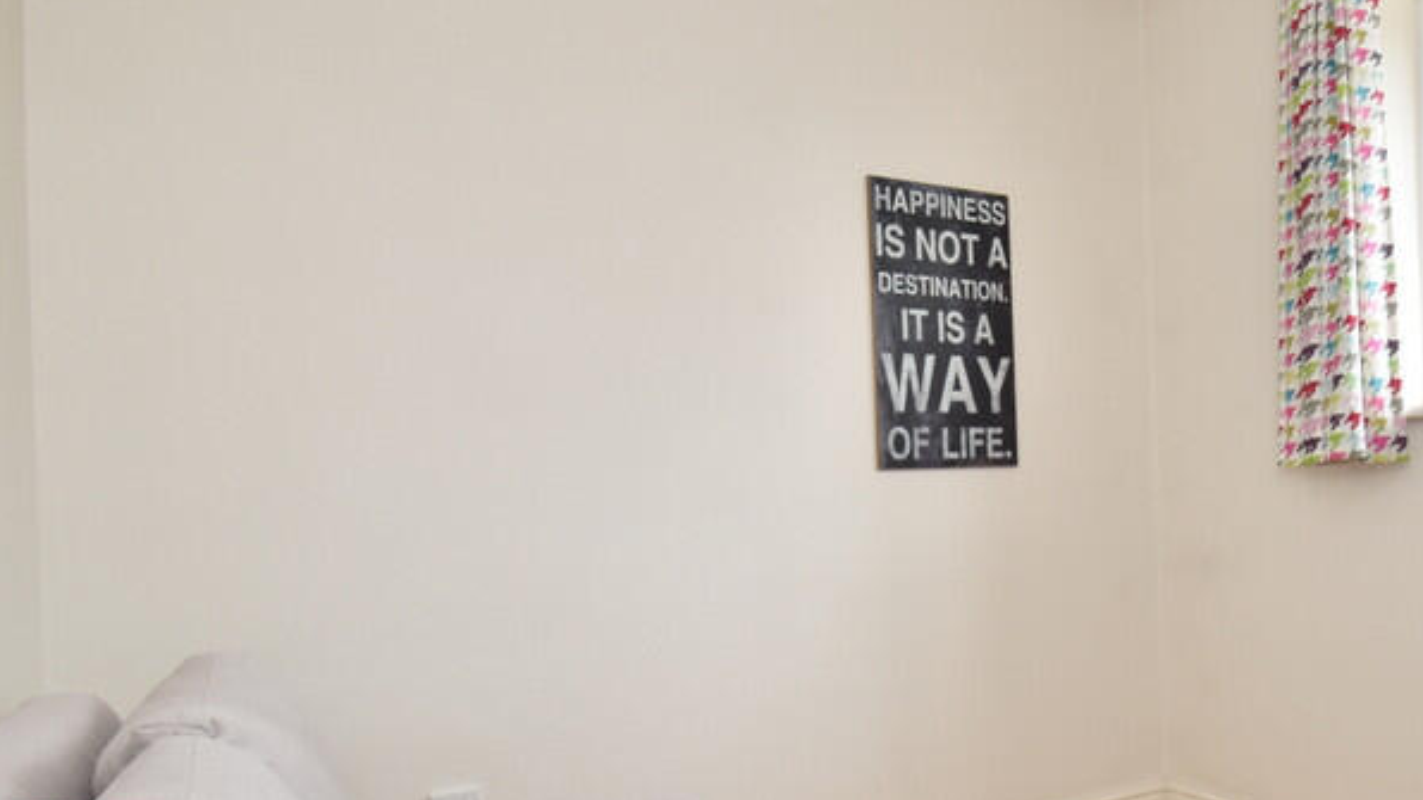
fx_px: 1019
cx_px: 1043
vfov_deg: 42.8
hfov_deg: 66.1
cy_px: 443
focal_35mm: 27
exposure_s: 1/60
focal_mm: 10
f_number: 9
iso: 450
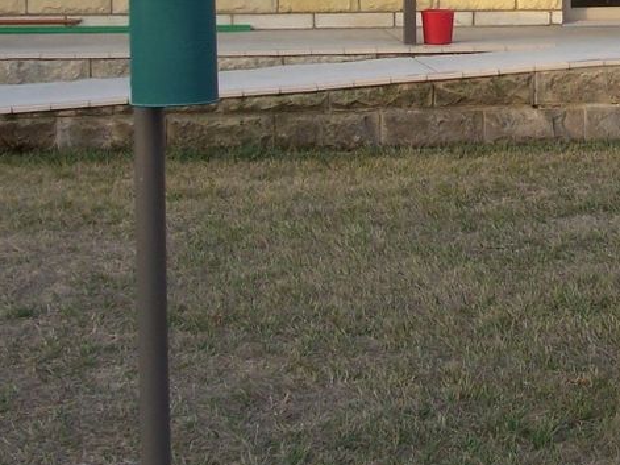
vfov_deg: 16.3
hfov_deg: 21.7
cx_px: 620
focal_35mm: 87
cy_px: -97
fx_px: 1558
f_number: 2.8
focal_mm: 6
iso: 80
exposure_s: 1/250
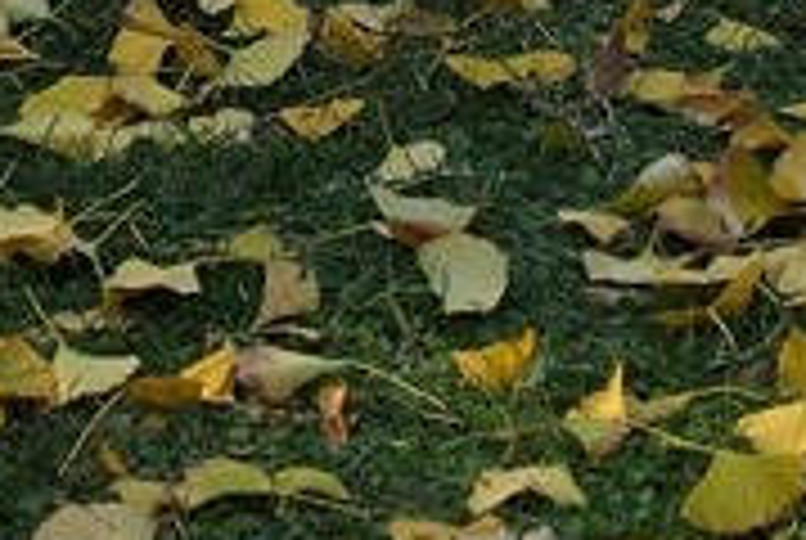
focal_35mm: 241
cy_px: 0
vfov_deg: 5.7
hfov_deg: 8.5
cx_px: 308
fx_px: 5405
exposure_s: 1/200
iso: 200
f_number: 7.1
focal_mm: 32
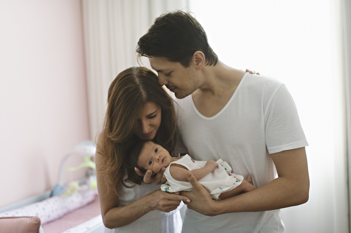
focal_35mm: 35
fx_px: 341
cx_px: 176
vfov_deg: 37.8
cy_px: 116
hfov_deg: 54.5
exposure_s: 1/125
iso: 800
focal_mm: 35
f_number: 2
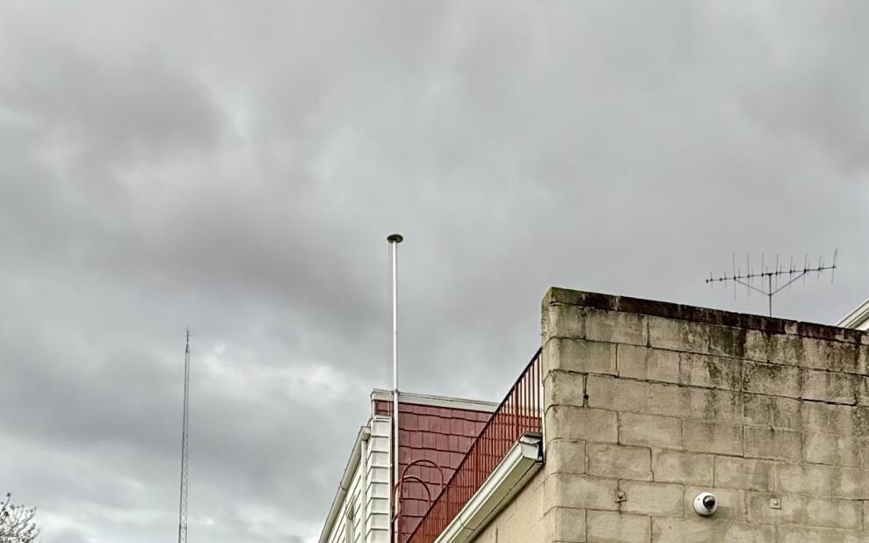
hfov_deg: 44.0
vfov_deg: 25.0
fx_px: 1066
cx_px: 537
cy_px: 698
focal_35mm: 45
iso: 50
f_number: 2.2
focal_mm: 2.22
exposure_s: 1/820
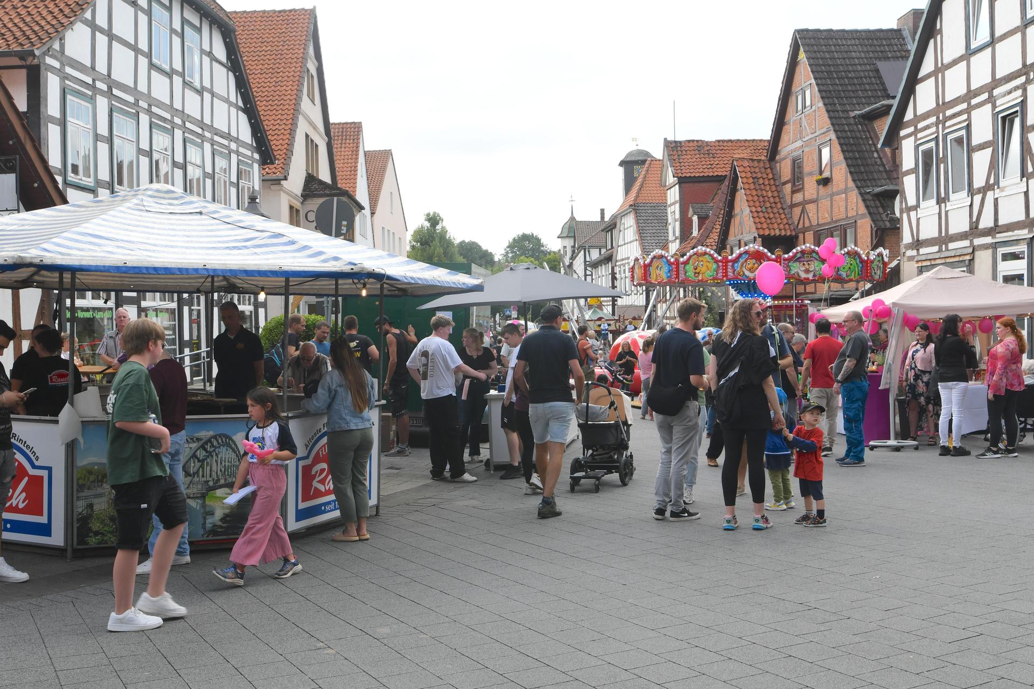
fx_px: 1034
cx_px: 517
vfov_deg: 36.9
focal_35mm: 36
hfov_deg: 53.1
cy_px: 344
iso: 320
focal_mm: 24
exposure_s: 1/250
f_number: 8
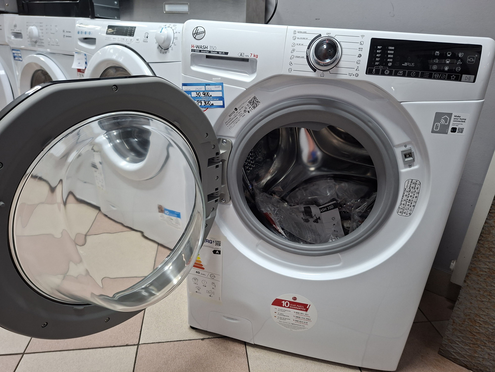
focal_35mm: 23
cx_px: 248
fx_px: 329
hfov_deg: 73.9
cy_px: 186
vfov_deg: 58.9
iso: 250
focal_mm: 5.54
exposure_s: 1/33
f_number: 1.8
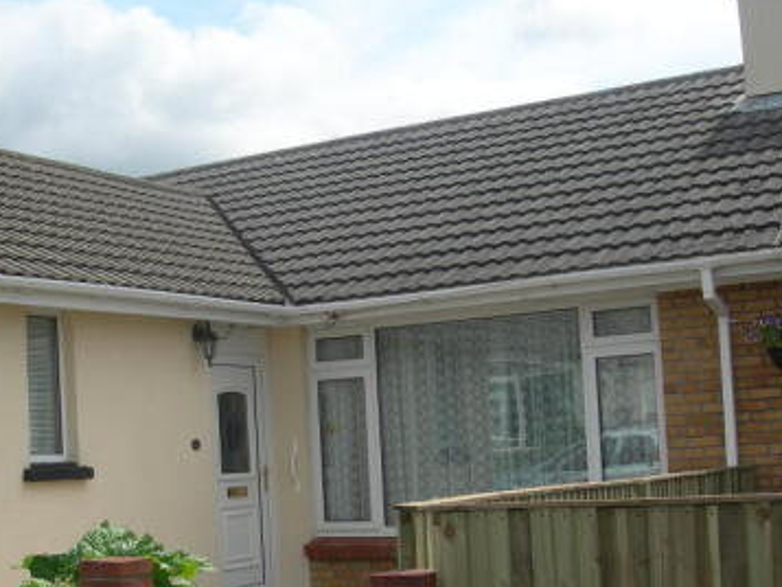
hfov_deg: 30.9
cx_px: 255
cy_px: 365
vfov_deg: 23.6
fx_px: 1401
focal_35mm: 62
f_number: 4.8
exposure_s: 1/500
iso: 50
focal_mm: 7.8
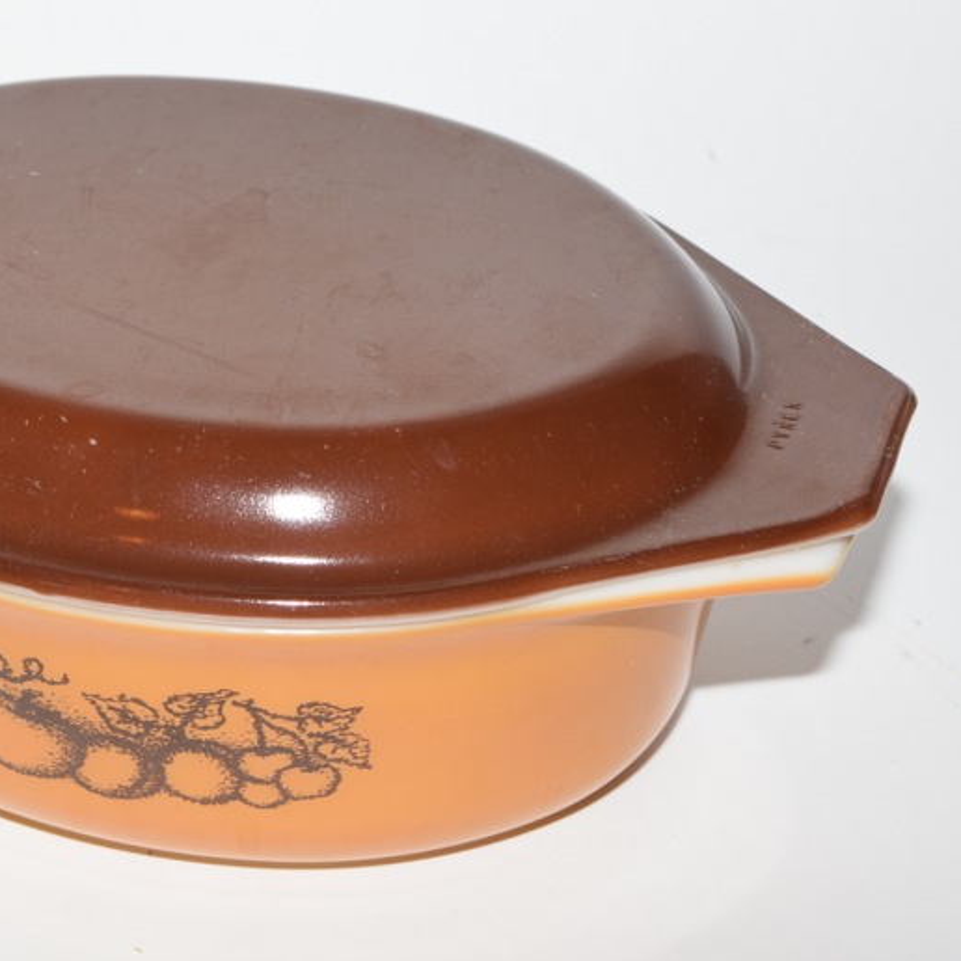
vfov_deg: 12.9
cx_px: 123
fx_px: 4266
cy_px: 502
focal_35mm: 136
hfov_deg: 12.8
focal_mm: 55
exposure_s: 1/60
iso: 640
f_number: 5.6
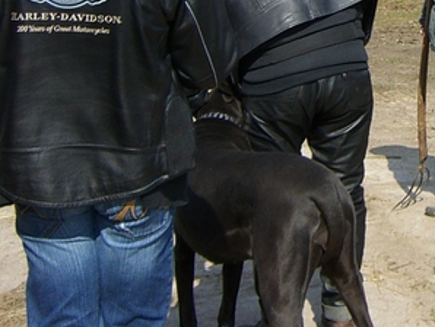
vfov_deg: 14.0
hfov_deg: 18.4
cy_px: -76
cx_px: 493
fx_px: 1283
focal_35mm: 102
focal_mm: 6.2
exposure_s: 1/500
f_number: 4.3
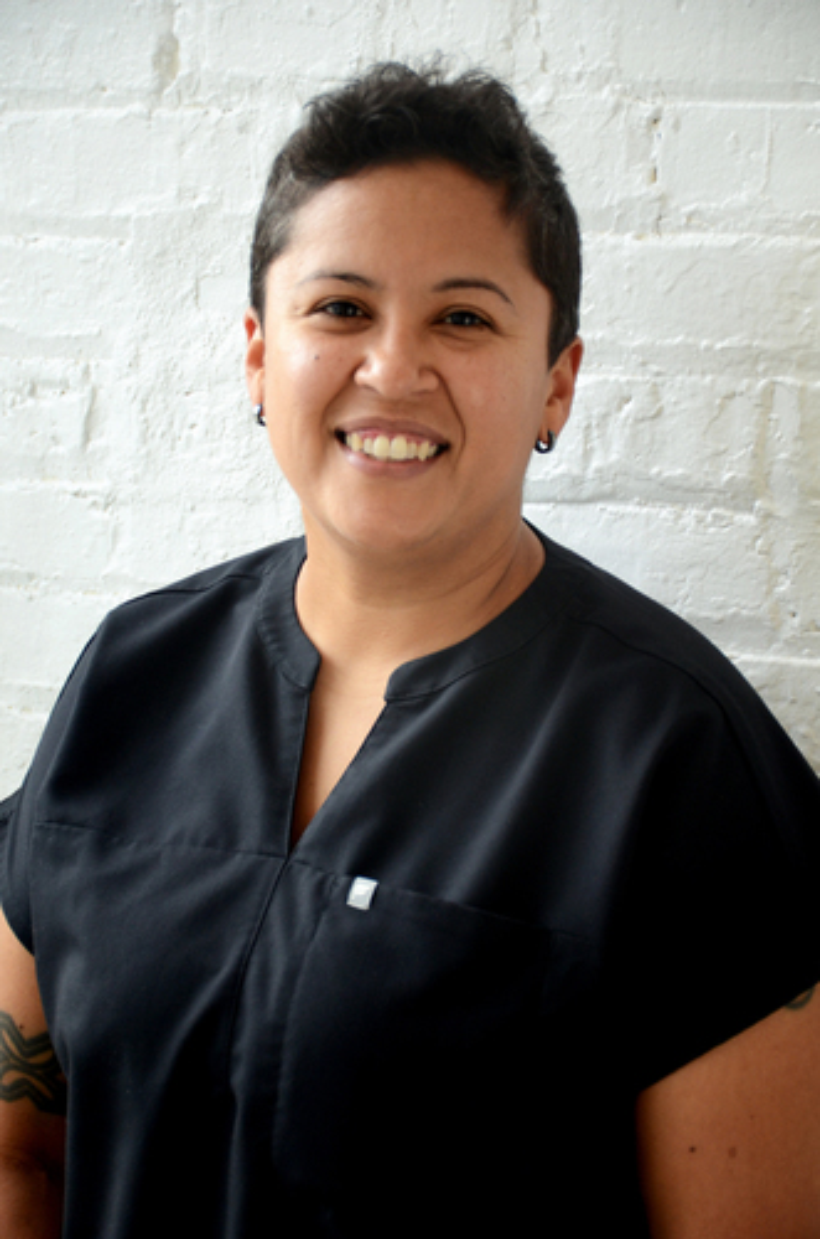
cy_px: 620
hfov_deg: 11.4
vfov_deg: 17.1
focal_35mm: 120
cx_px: 410
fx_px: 4120
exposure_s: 1/160
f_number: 5.3
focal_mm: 80
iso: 400
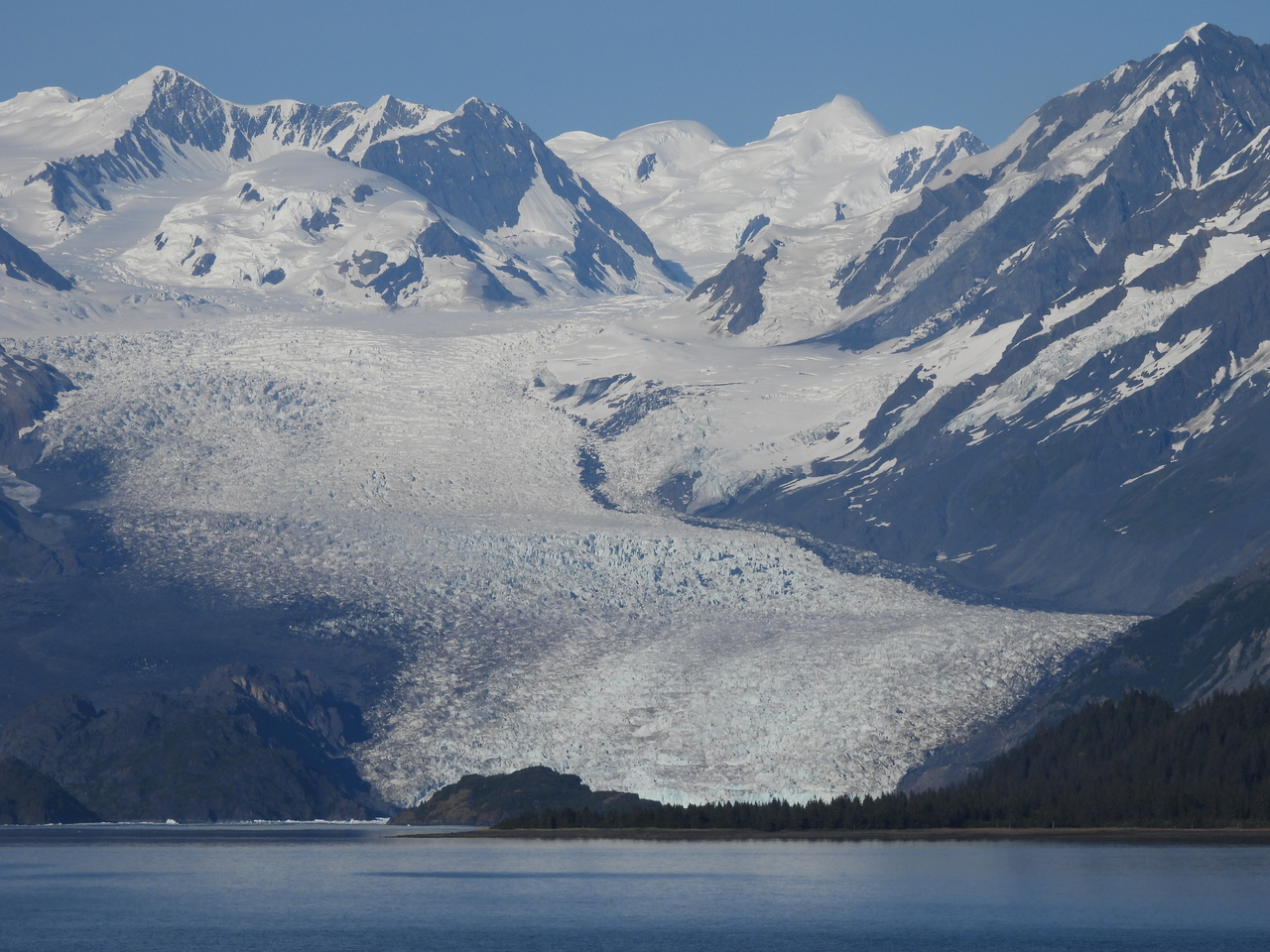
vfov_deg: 6.2
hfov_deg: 8.2
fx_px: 8805
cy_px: 476
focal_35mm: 240
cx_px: 635
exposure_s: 1/2000
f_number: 5
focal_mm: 42.8
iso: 100
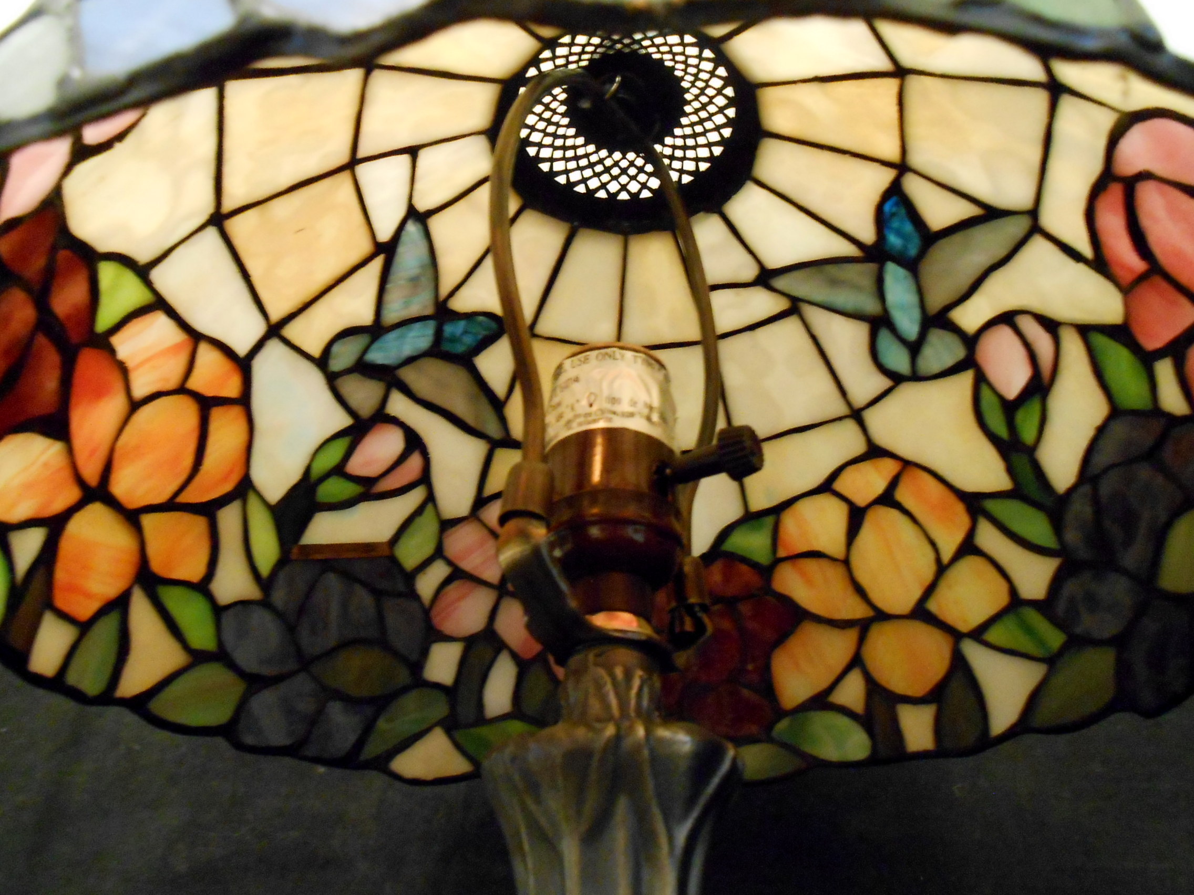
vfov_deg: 53.1
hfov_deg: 67.3
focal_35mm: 26
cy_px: 448
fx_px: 897
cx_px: 597
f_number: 3.5
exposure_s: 1/3
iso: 800
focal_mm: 4.6
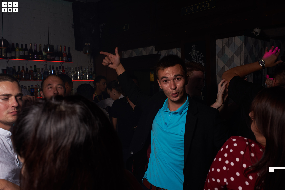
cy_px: 95
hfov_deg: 54.4
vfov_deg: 37.9
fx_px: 277
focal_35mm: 35
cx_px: 142
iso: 250
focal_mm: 35
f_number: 8
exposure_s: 1/160
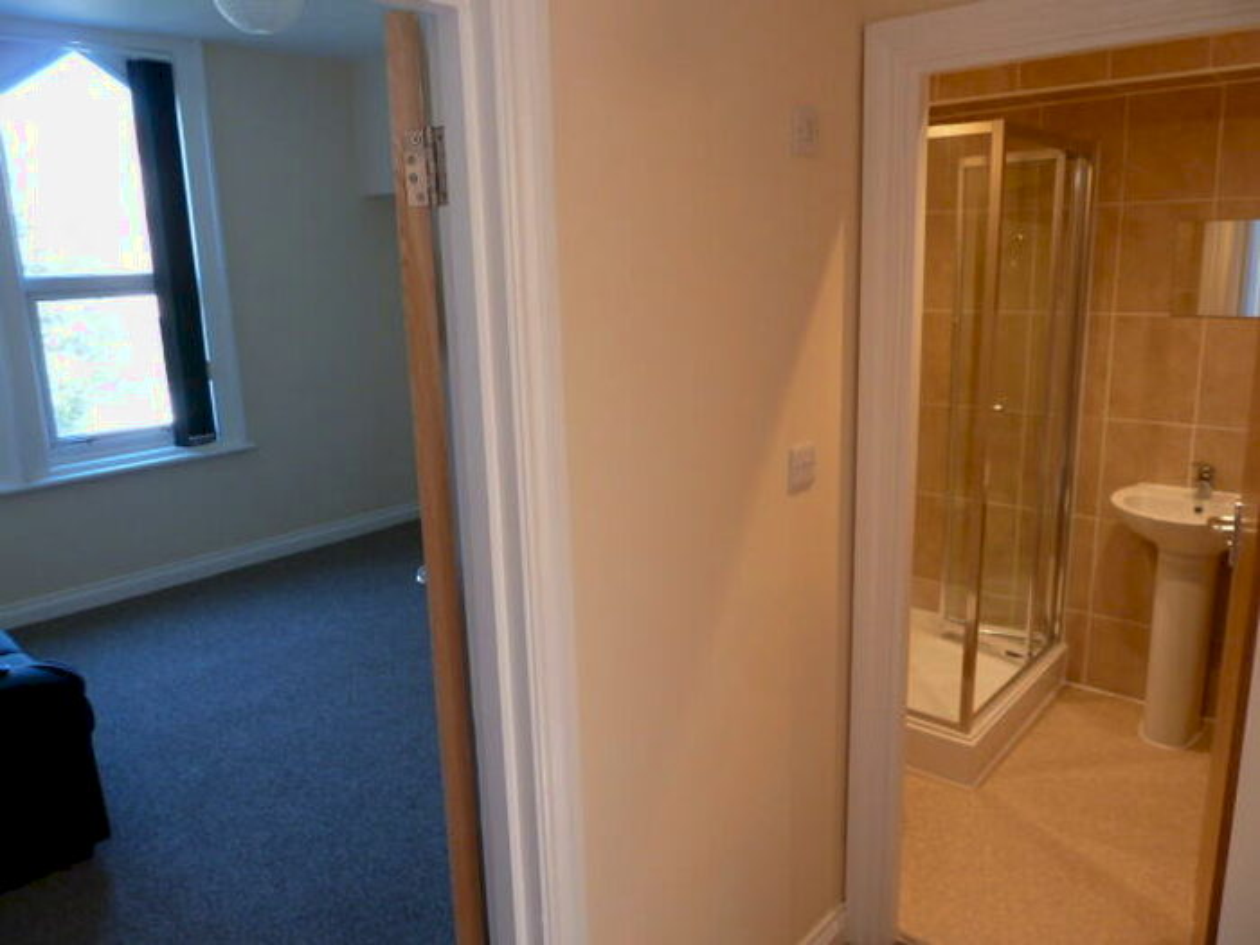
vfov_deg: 54.9
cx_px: 630
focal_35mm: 25
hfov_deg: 69.4
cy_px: 472
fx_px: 910
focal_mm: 4.1
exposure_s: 1/30
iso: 200
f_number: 3.3
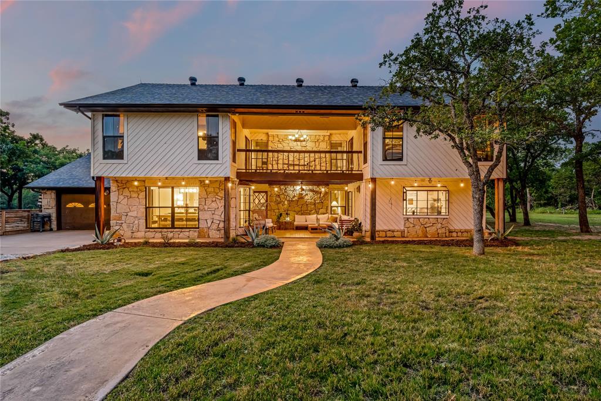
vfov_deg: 67.6
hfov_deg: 90.3
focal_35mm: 18
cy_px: 200
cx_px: 300
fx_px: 299
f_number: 10
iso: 500
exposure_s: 15
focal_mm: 17.9
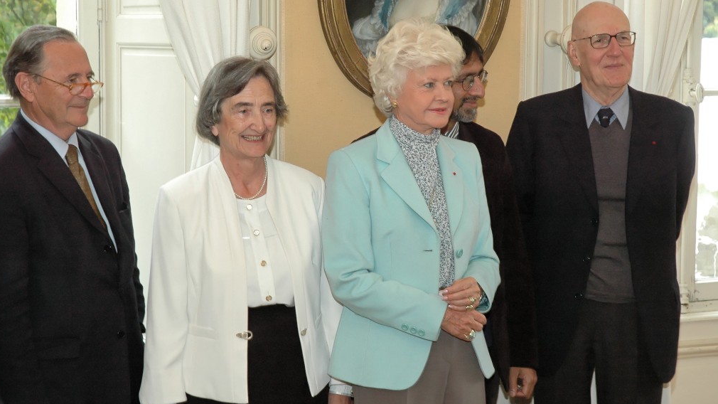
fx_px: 1694
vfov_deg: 13.6
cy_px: 173
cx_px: 355
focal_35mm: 89
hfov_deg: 23.9
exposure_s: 1/60
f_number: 5.6
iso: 1000
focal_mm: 56
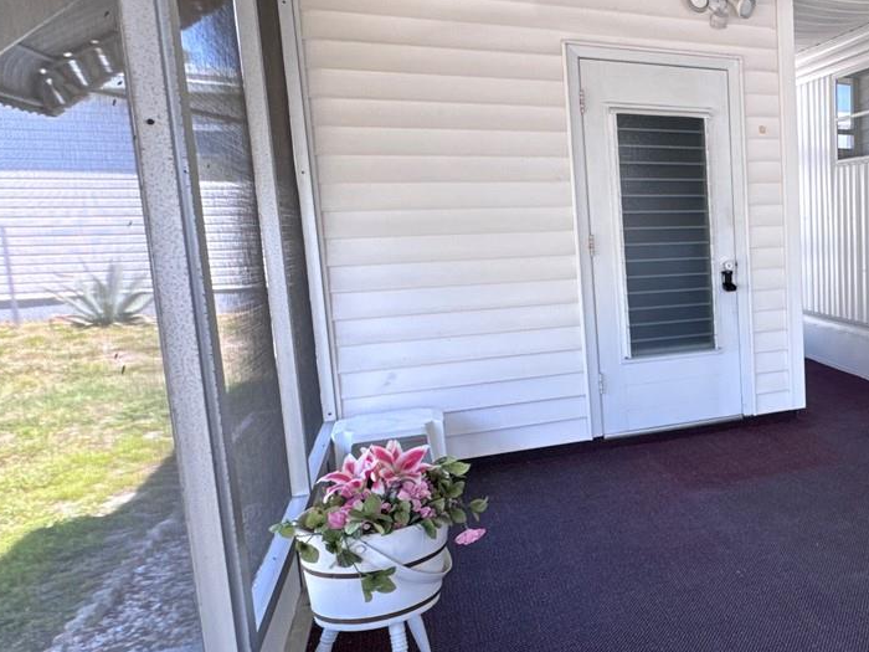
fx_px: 803
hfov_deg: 46.1
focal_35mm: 32
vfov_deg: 44.2
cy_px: 324
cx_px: 898
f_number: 2.2
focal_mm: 2.22
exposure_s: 1/99
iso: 50
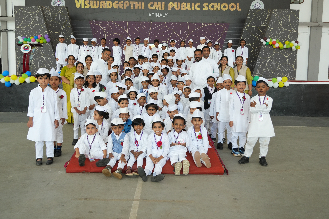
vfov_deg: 38.4
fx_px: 315
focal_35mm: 34
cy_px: 110
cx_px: 164
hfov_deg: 55.1
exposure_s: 1/125
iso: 1000
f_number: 5
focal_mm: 23
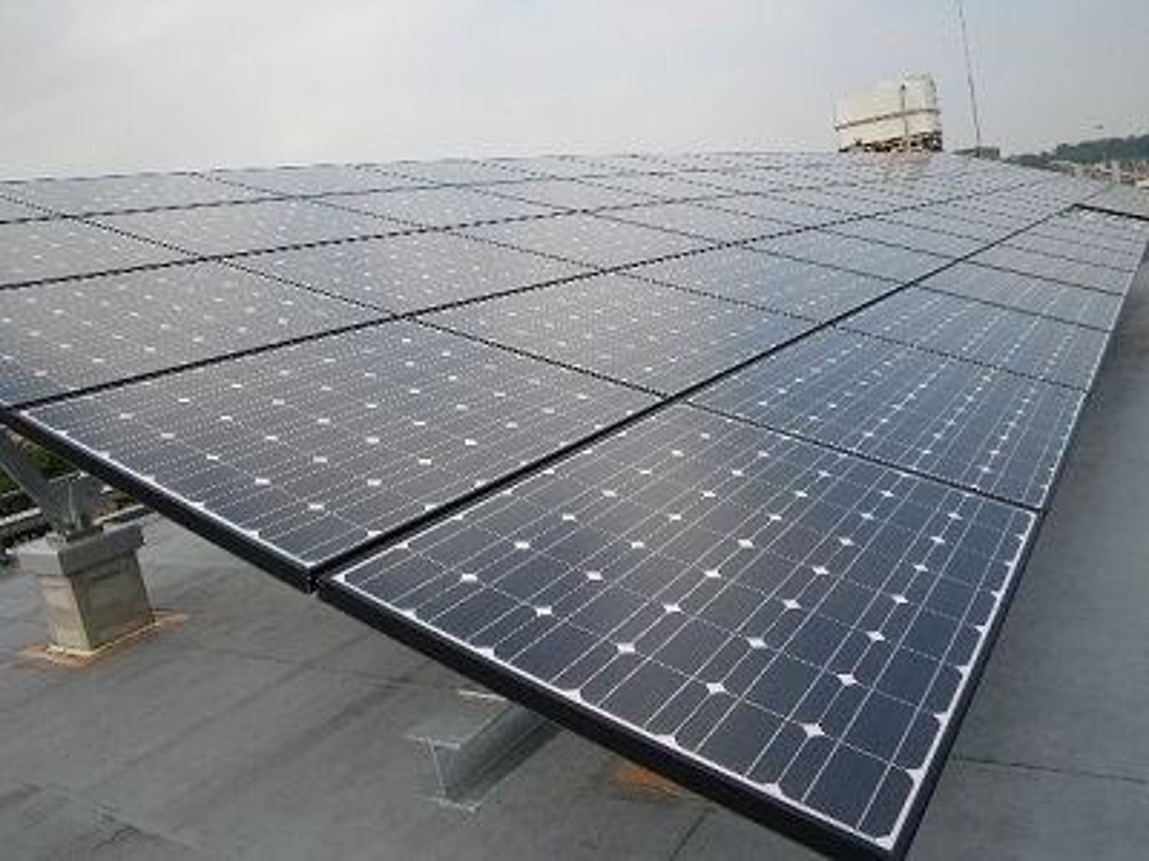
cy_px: 430
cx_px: 574
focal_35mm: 28
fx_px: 929
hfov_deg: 63.4
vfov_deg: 49.7
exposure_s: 1/200
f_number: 4.2
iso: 50
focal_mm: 5
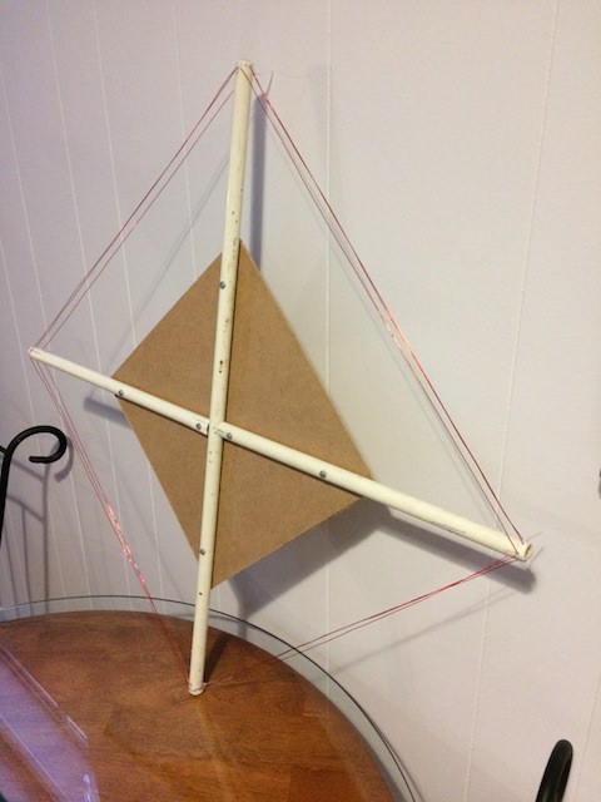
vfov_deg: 61.7
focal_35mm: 29
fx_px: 671
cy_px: 401
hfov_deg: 48.2
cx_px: 300
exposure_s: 1/15
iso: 320
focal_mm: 4.15
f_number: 2.2
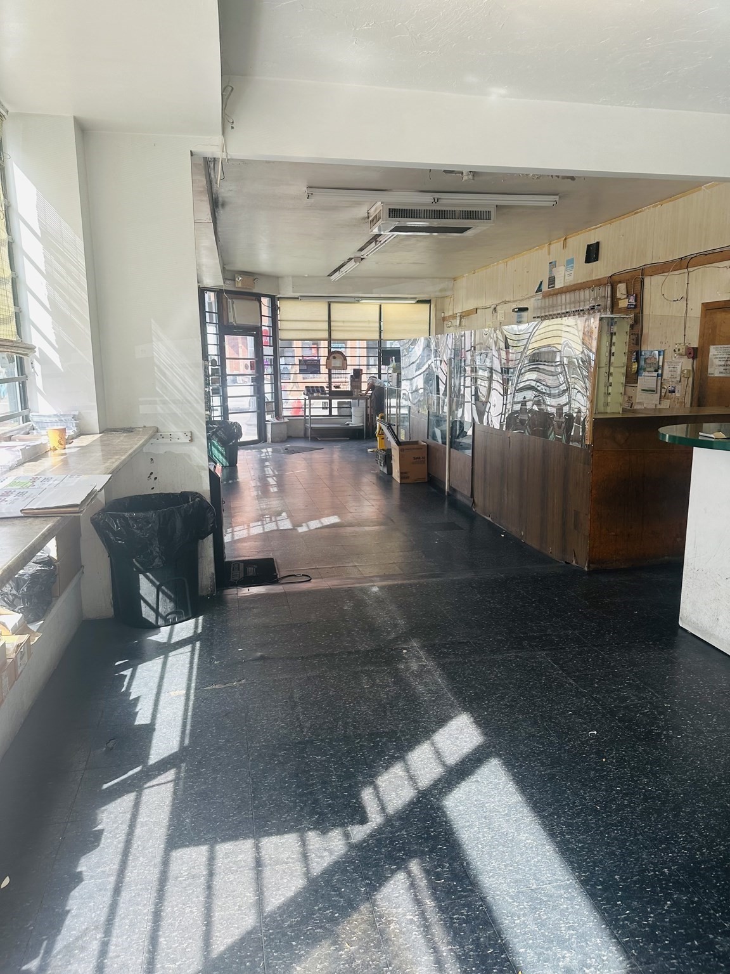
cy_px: 487
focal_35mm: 24
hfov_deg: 56.8
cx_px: 365
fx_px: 675
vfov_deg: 71.6
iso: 80
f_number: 1.78
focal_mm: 6.86
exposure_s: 1/279
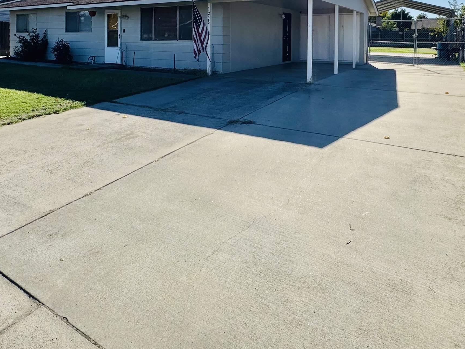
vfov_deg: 49.3
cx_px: 249
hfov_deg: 69.3
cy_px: 39
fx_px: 336
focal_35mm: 25
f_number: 2.2
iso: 50
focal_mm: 2.22
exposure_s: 1/2674
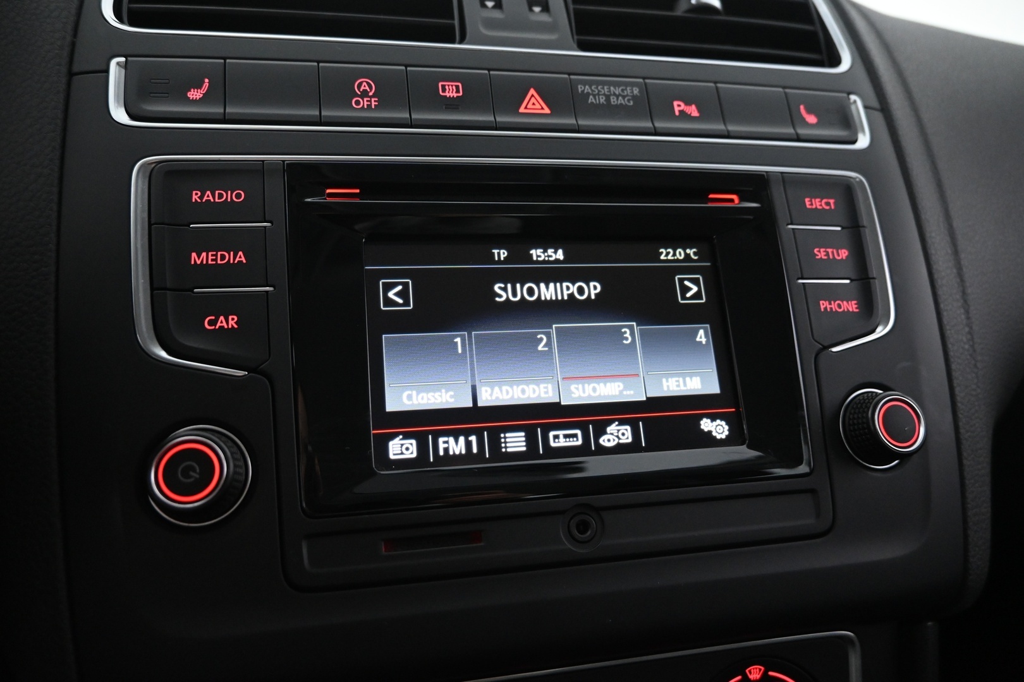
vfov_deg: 53.1
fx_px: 683
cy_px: 341
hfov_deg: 73.7
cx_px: 512
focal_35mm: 24
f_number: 3.5
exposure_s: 1/40
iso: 2500
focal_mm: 16
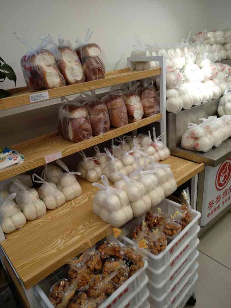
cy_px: 154
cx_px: 116
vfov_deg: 76.4
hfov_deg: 61.1
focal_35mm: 22
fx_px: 196
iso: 200
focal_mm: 3.81
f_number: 2.2
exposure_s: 1/50
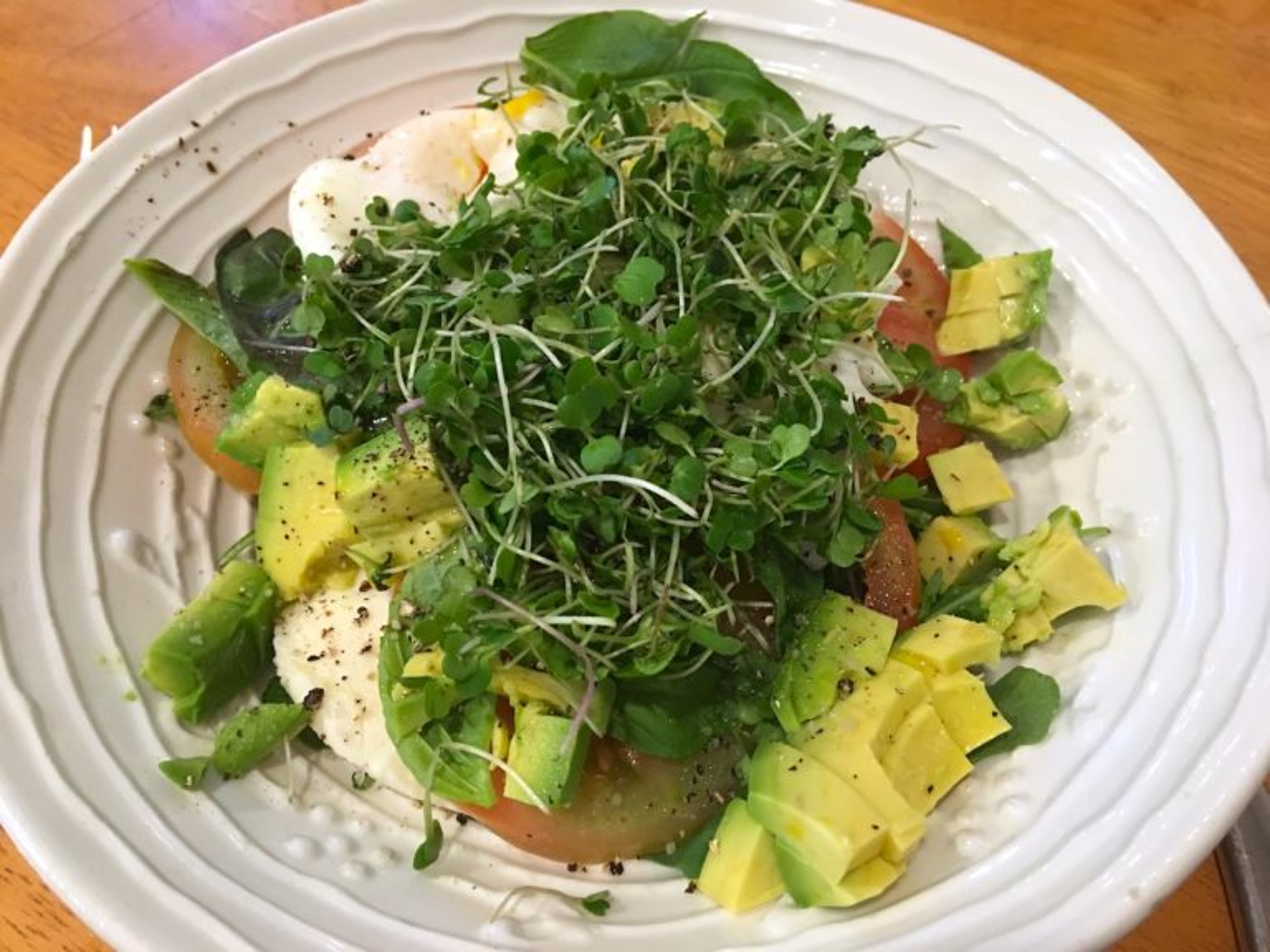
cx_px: 635
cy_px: 476
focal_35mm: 29
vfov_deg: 48.2
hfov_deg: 61.7
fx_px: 1064
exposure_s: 1/15
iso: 100
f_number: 2.2
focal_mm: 4.15
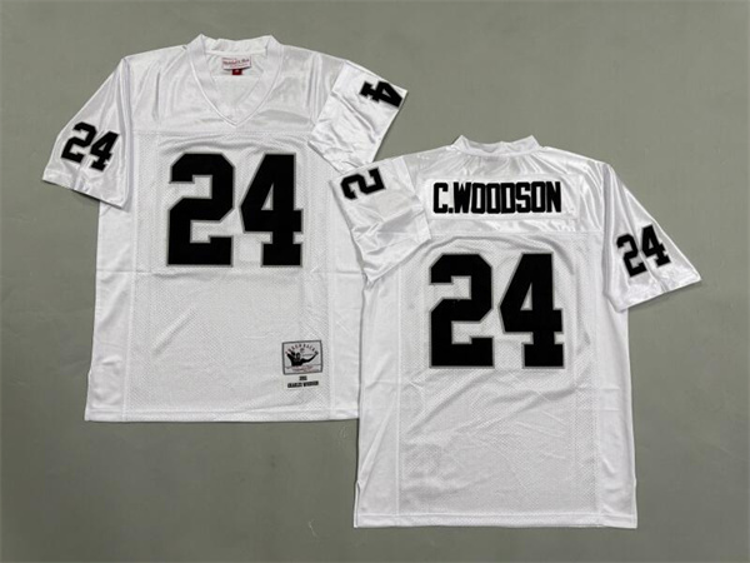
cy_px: 282
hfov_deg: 71.6
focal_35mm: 24
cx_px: 375
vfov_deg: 56.8
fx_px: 520
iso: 160
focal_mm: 6.76
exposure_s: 1/100
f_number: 1.78
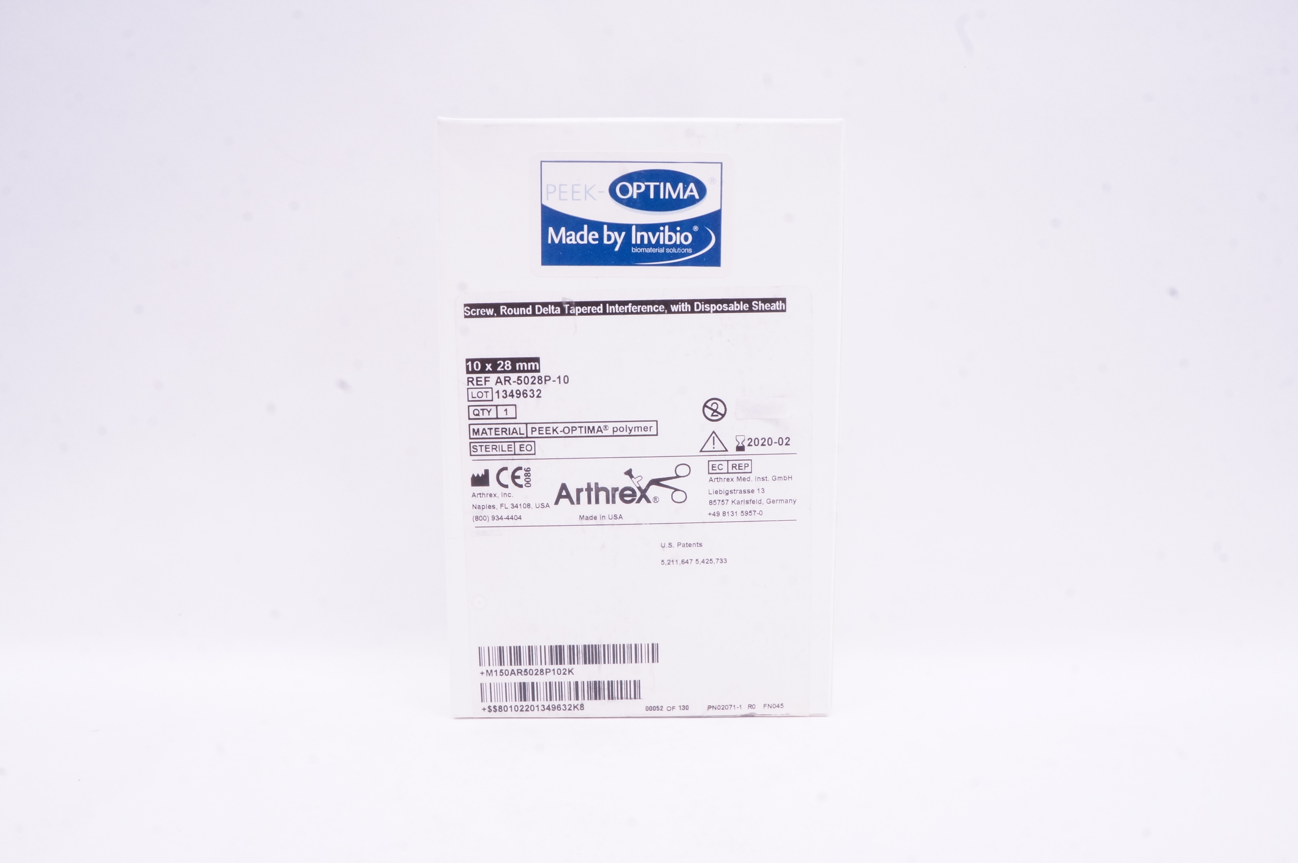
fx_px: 1080
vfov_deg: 43.5
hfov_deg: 62.0
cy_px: 432
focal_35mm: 30
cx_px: 649
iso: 1600
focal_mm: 20
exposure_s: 1/20
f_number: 20
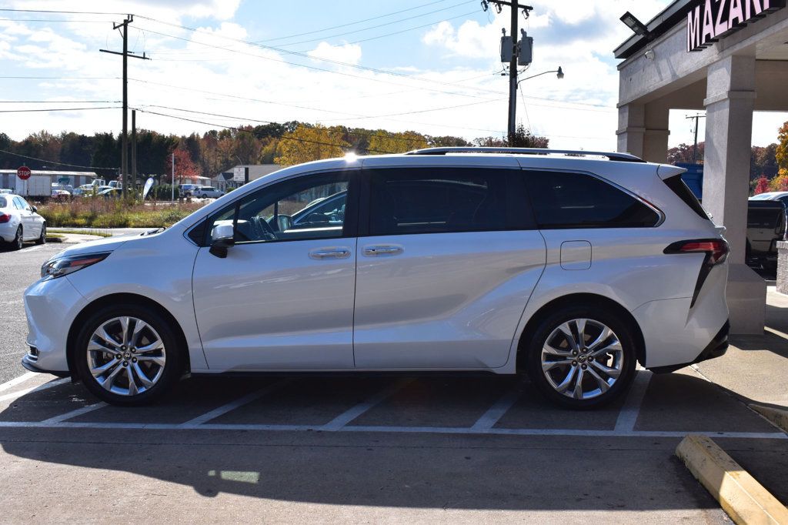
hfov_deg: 46.4
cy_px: 262
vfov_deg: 31.9
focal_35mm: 42
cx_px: 394
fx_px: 919
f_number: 11
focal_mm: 28
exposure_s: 1/500
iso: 250
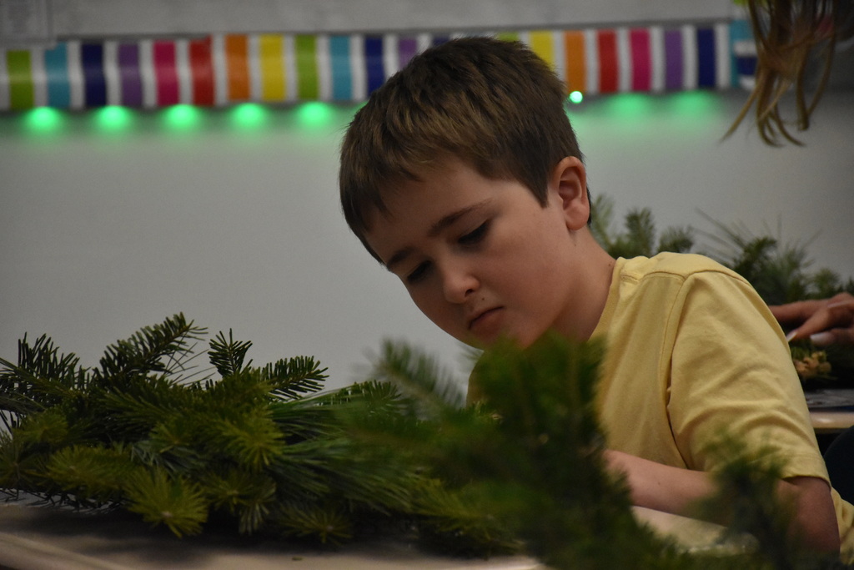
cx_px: 427
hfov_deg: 9.8
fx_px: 4982
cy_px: 285
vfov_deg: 6.5
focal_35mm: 210
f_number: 5.6
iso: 5000
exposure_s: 1/320
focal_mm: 140
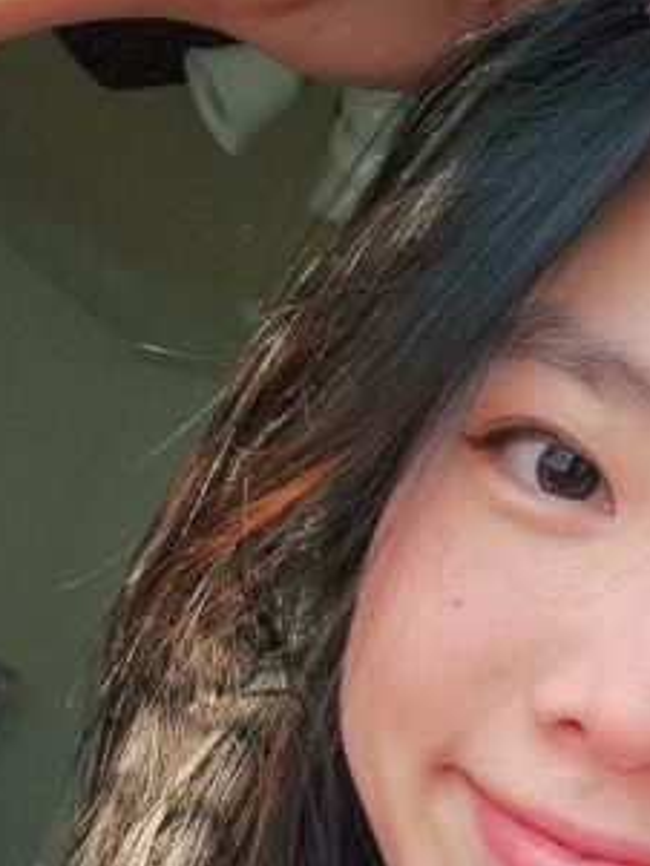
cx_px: 472
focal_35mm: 77
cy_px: 892
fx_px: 1926
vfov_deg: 24.1
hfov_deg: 19.0
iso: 32
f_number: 1.9
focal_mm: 2.69
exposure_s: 1/54
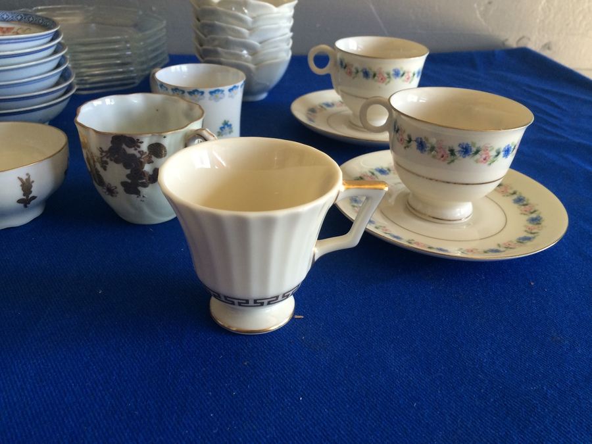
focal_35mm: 29
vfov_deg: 48.2
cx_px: 296
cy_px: 222
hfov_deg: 61.7
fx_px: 496
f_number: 2.2
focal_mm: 4.15
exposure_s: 1/30
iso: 40
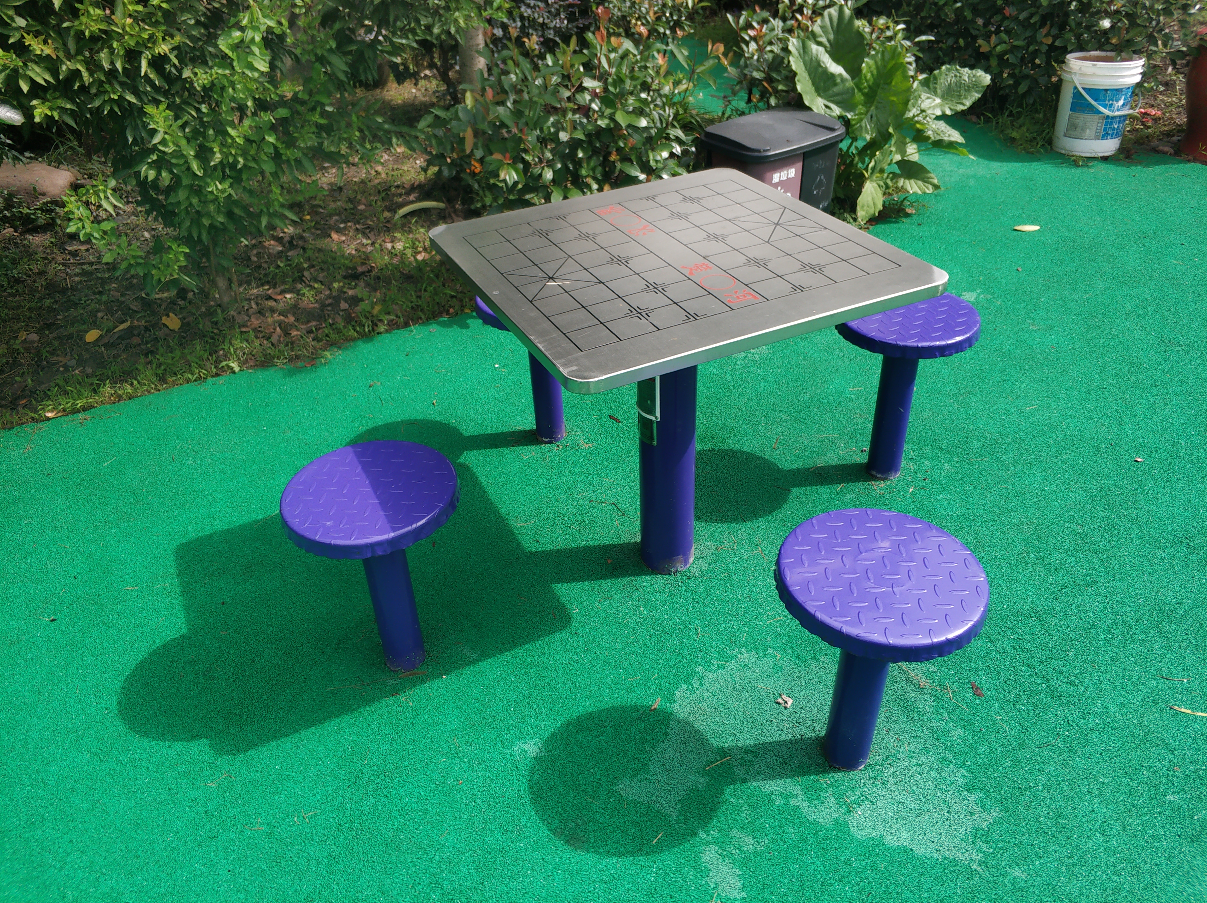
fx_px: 941
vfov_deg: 51.3
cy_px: 452
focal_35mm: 27
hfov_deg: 65.4
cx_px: 604
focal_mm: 3.82
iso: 100
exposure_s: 1/853
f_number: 1.8
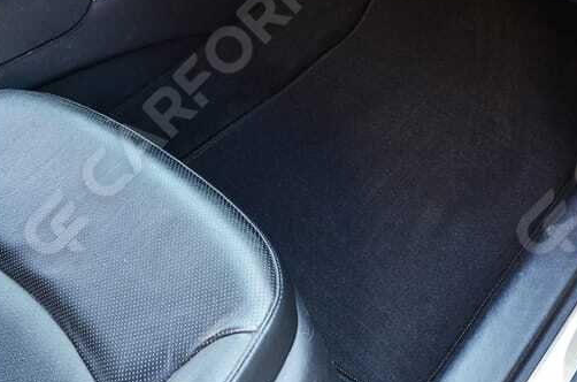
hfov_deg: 44.5
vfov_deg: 31.0
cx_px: 409
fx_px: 687
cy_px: 159
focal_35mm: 43
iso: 400
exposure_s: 1/15
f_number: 8
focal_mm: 18
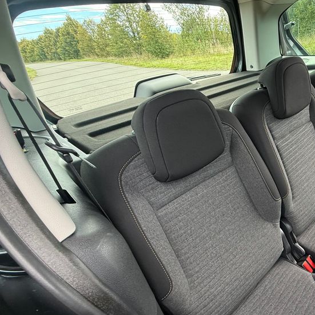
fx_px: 237
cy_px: 177
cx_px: 265
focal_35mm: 23
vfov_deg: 67.0
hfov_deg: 60.1
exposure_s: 1/99
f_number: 2.2
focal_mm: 2.22
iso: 160
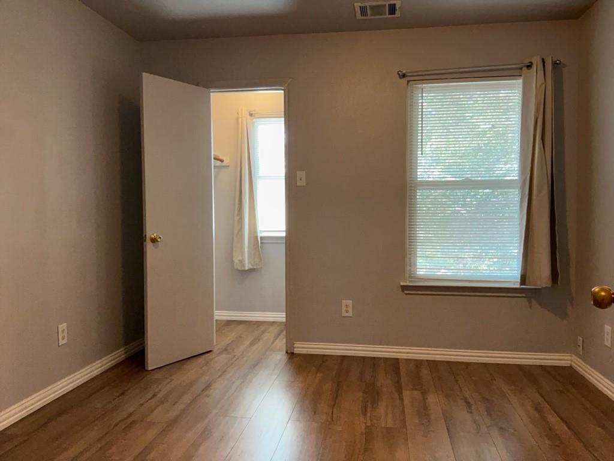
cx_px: 307
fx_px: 479
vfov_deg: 51.4
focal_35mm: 27
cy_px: 230
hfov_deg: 65.3
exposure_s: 1/60
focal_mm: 3
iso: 160
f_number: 1.8
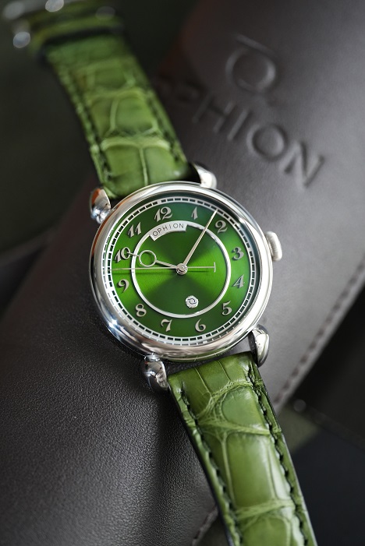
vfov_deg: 19.4
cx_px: 182
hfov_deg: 13.1
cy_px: 273
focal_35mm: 105
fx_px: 1595
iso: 2500
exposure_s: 1/250
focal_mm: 105
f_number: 2.8
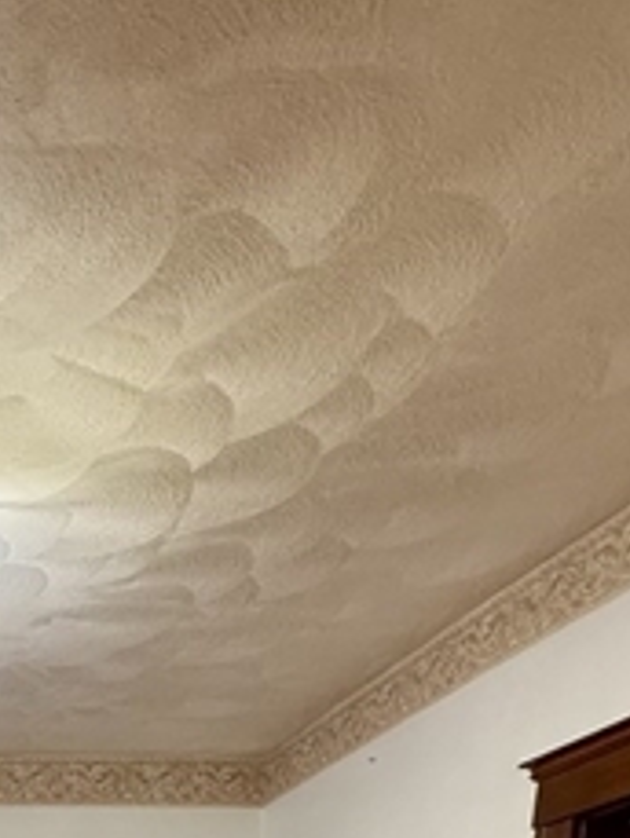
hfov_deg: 25.5
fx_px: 1139
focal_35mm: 47
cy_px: 1248
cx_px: -238
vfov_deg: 27.8
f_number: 2.2
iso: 320
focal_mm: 2.22
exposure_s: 1/120
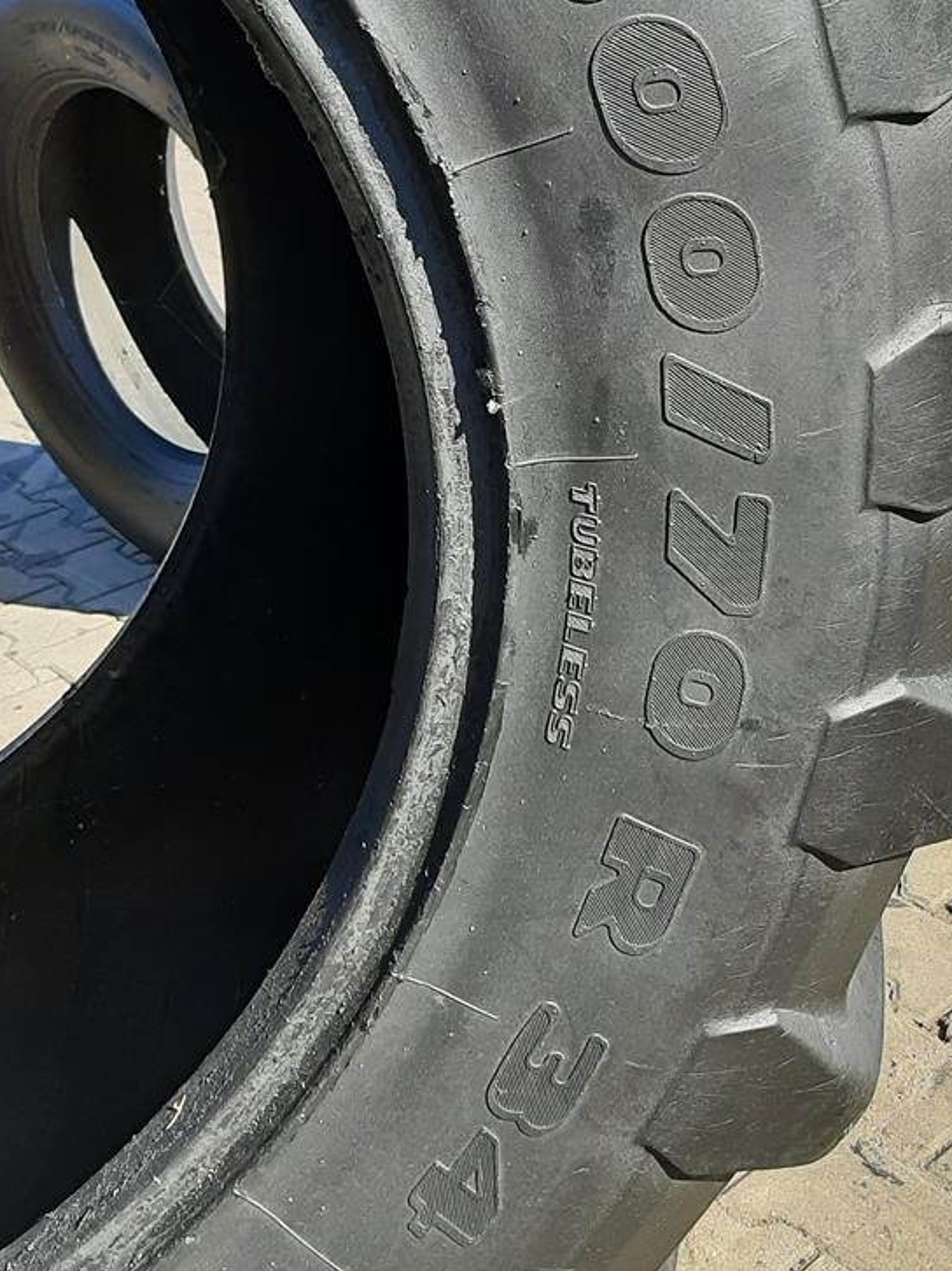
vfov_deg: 43.6
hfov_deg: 33.5
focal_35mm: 43
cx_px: 560
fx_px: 1578
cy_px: 490
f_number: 1.7
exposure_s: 1/783
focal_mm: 3.93
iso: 40
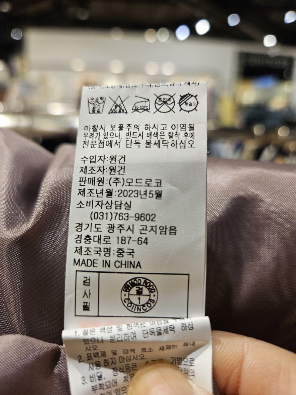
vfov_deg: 73.9
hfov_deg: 58.9
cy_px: 198
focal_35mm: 23
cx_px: 148
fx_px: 262
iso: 50
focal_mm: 5.4
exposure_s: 1/120
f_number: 1.8
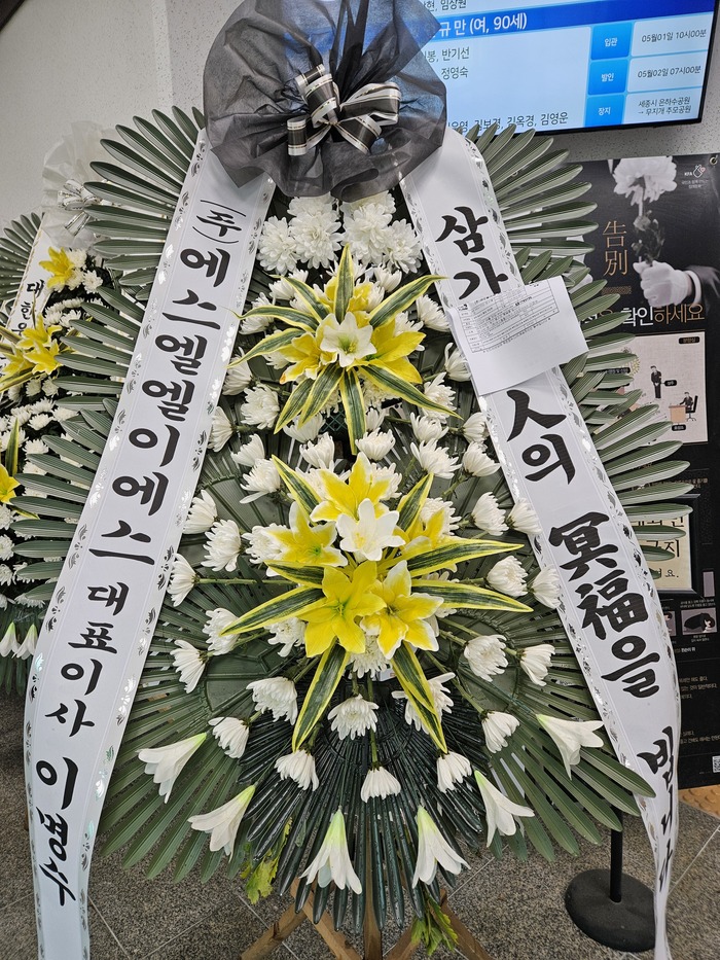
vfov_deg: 73.9
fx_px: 638
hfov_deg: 58.9
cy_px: 480
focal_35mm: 23
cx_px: 360
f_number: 1.8
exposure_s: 1/60
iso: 64
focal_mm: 5.4
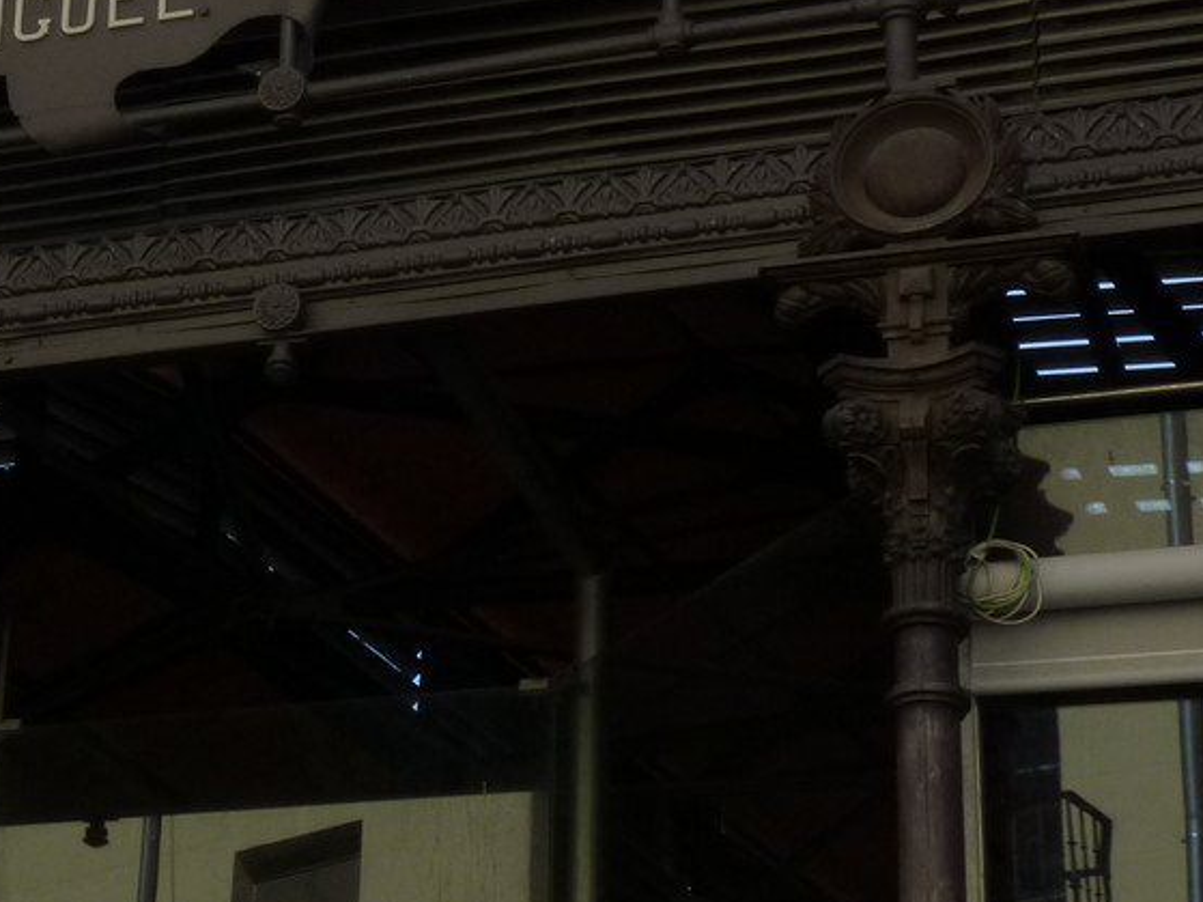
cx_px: 2
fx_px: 4135
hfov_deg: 16.2
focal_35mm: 119
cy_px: 314
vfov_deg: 12.4
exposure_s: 1/500
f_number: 5.6
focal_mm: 9.2
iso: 125
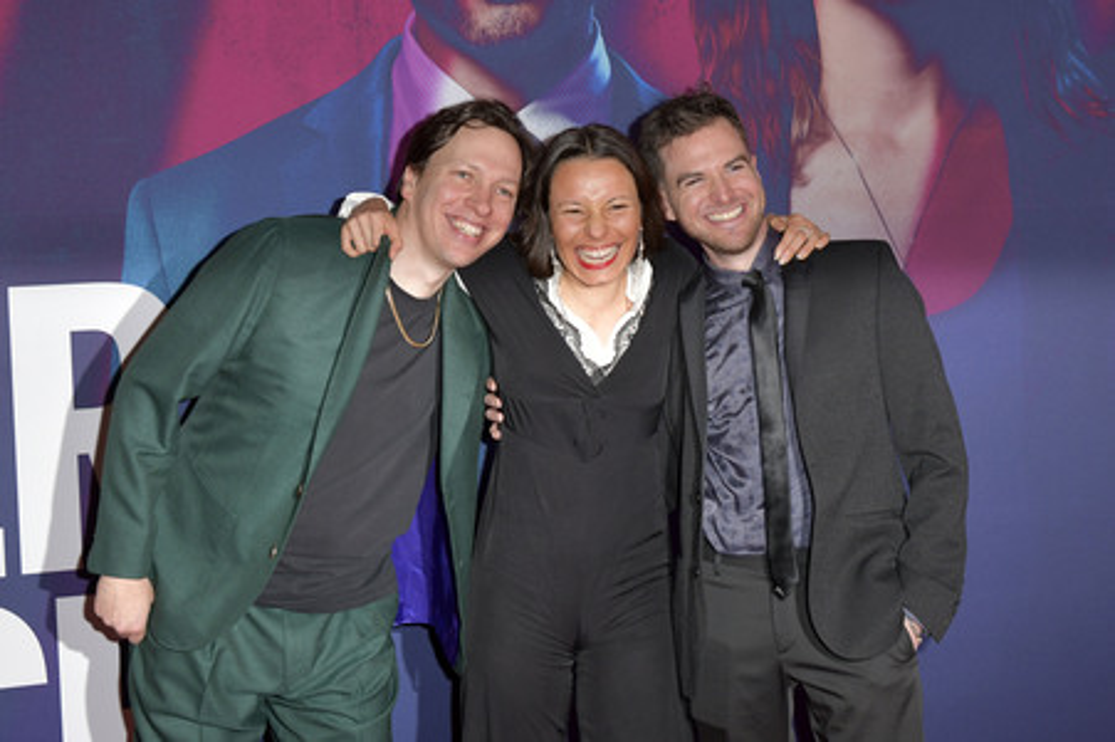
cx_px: 558
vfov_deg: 28.0
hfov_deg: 41.1
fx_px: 1486
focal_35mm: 48
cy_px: 371
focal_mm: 48
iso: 640
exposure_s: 1/250
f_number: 5.6
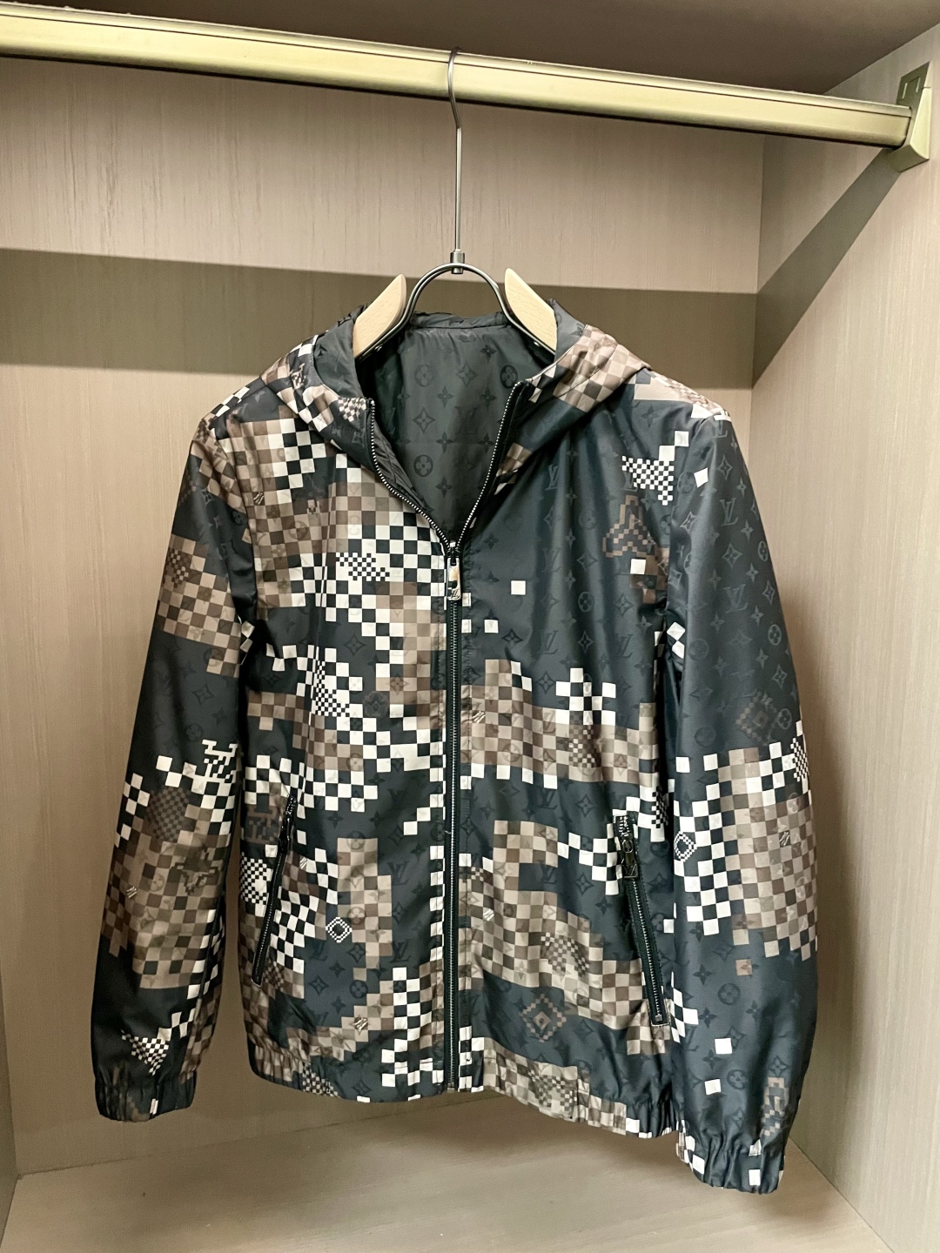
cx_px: 470
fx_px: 941
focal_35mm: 26
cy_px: 626
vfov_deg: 67.3
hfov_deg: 53.1
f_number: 1.6
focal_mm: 4.2
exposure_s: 1/40
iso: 640
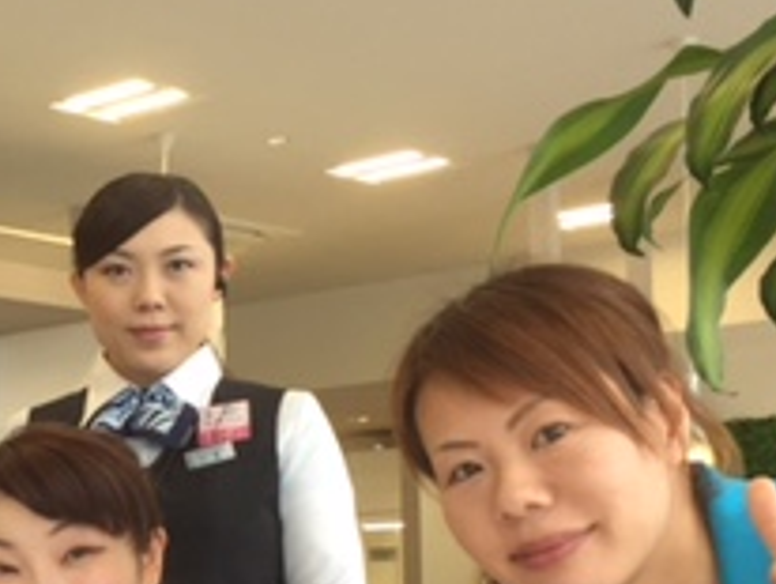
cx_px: -252
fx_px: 2020
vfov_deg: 16.2
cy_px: 550
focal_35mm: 90
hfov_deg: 19.9
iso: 50
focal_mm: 4.15
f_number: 2.2
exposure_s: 1/120
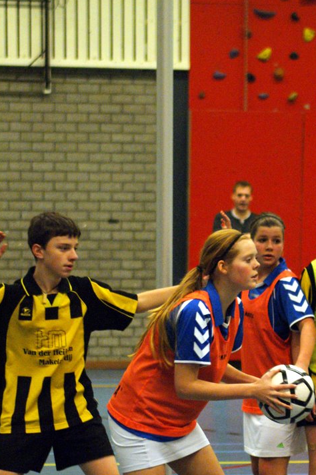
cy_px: 330
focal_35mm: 177
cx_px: 248
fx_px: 2333
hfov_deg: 7.7
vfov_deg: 11.6
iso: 1600
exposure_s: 1/160
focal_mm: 70
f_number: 2.8
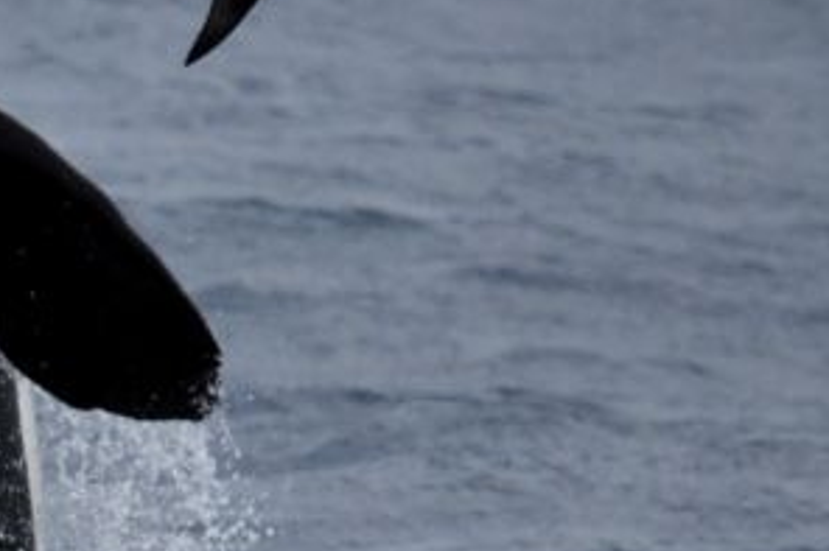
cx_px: -238
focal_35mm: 1298
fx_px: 29872
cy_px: -60
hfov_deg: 1.6
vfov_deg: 1.1
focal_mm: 480
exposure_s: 1/8000
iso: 1800
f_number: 6.3
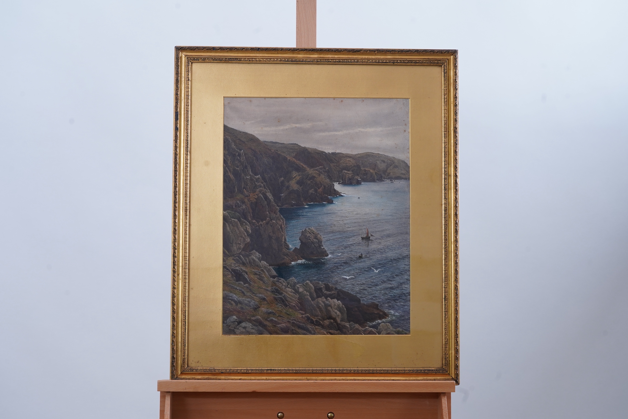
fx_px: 1186
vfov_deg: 20.0
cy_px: 210
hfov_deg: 29.7
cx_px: 314
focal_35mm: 68
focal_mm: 68
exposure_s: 1/125
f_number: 10
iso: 800
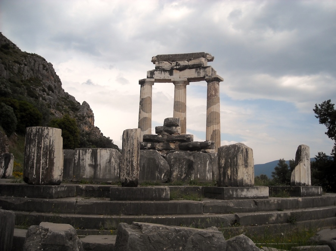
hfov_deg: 52.7
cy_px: 126
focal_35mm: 35
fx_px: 339
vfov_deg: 40.6
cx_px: 168
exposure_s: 1/438
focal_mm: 5.7
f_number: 5.6
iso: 64
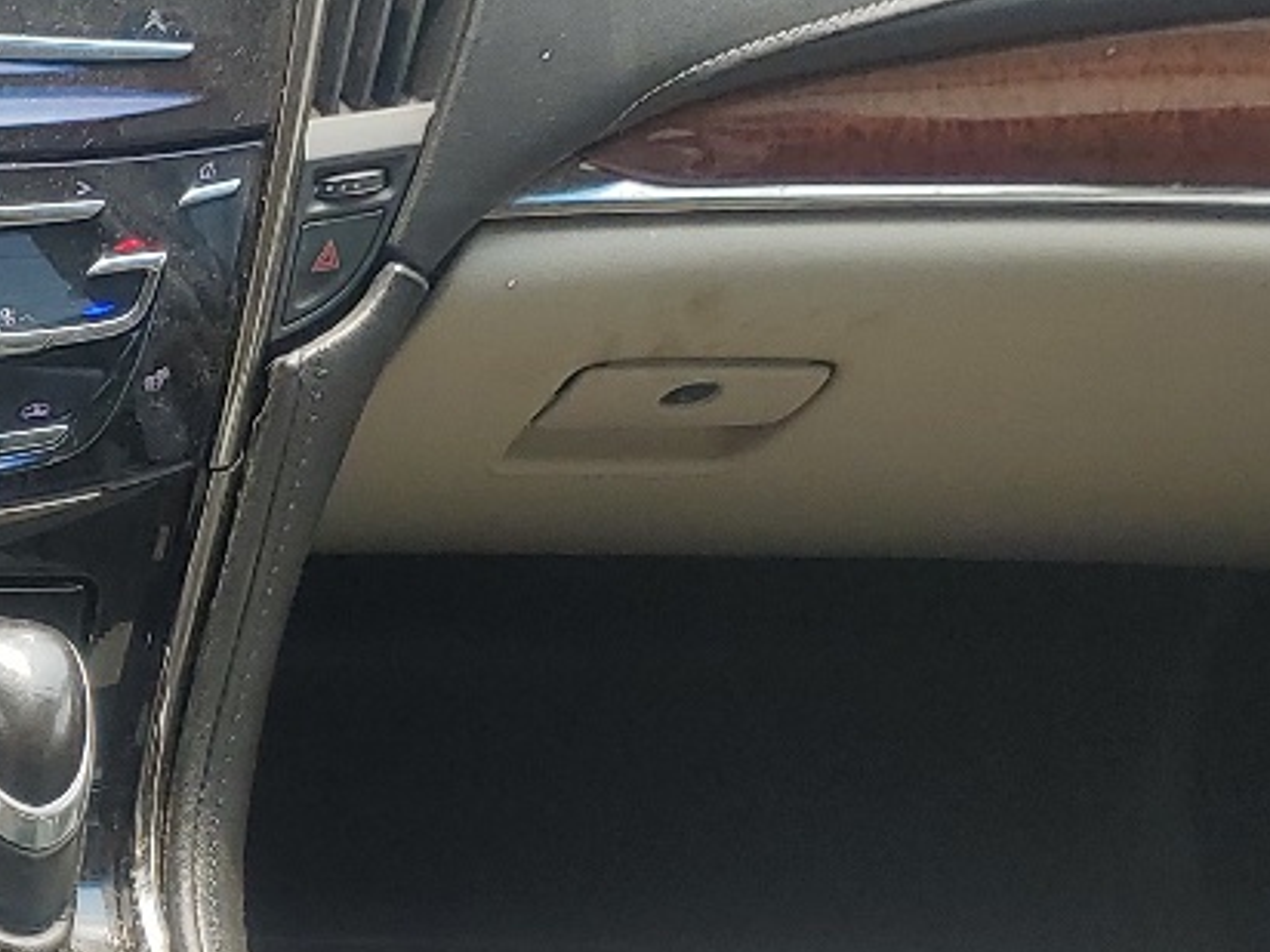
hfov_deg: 18.0
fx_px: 3706
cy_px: 906
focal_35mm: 101
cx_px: -428
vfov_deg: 14.5
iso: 50
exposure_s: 1/526
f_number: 1.5
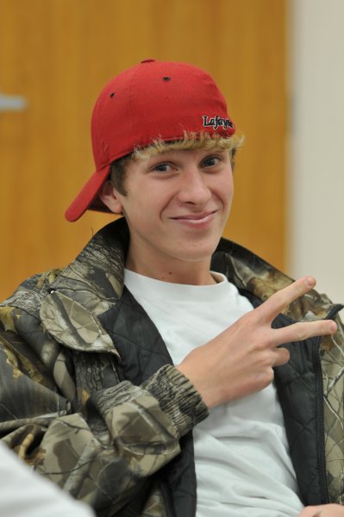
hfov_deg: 11.1
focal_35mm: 123
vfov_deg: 16.7
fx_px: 1766
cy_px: 258
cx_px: 172
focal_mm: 82
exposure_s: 1/60
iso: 220
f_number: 2.8
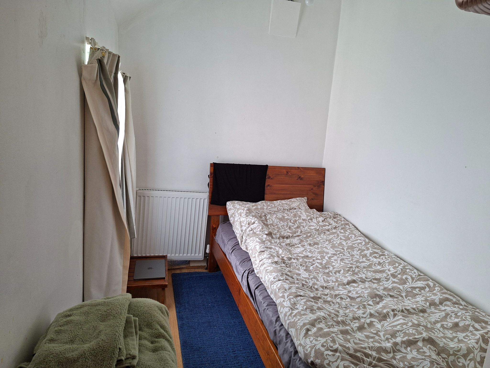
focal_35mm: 23
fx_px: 326
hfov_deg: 73.9
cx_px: 245
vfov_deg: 58.9
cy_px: 184
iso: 100
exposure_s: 1/100
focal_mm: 5.54
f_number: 1.8
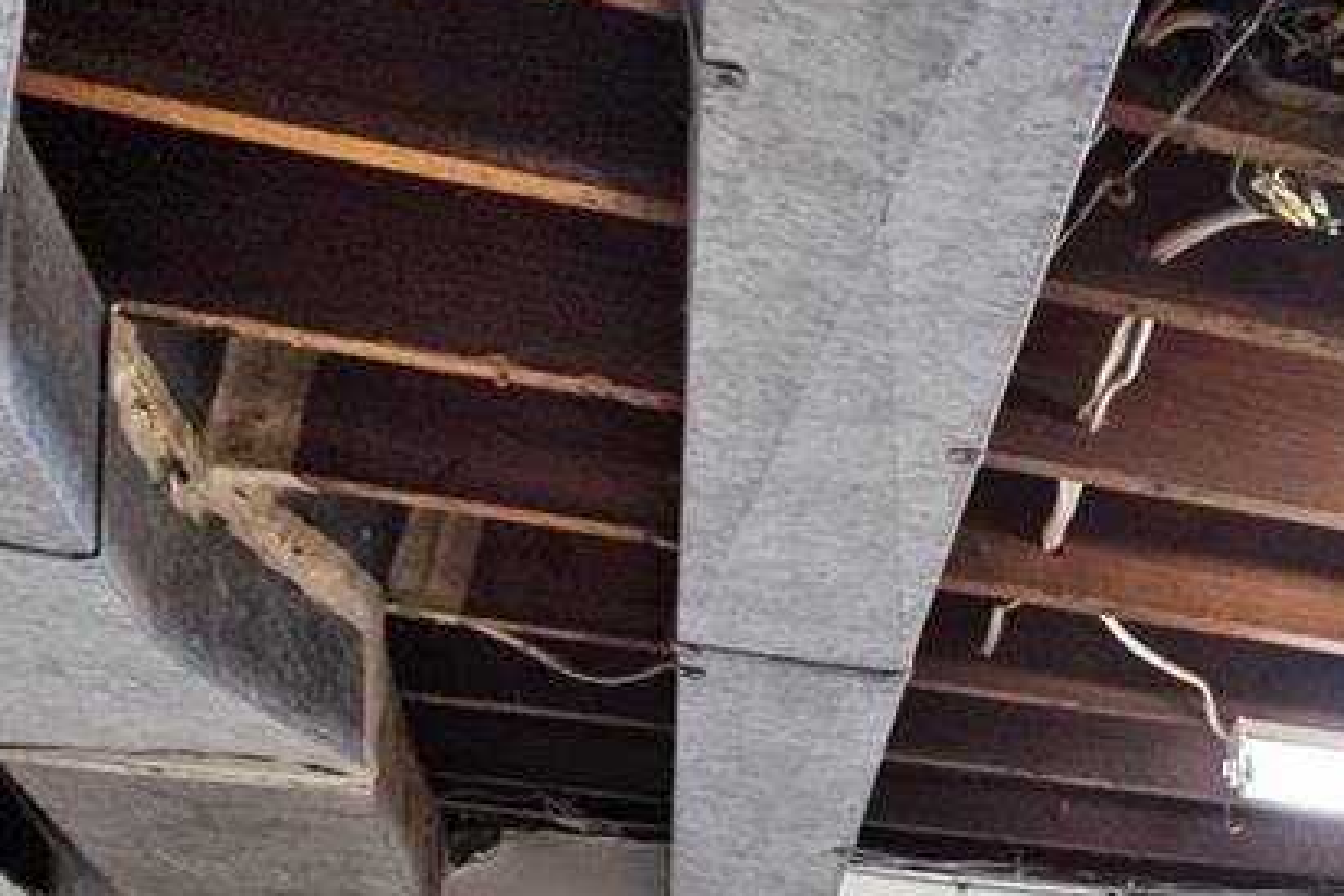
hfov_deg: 21.1
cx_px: 2328
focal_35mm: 70
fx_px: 2613
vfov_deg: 16.7
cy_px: 1543
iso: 800
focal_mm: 9
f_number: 5.6
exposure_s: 1/13
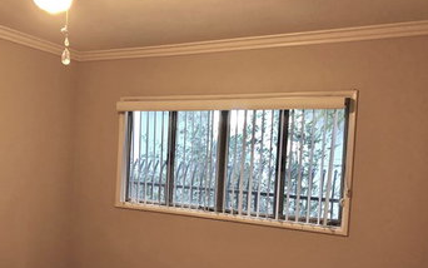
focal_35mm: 37
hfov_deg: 52.6
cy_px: 182
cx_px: 187
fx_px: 432
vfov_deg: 34.1
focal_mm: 3.99
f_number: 1.8
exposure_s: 1/9
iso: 100
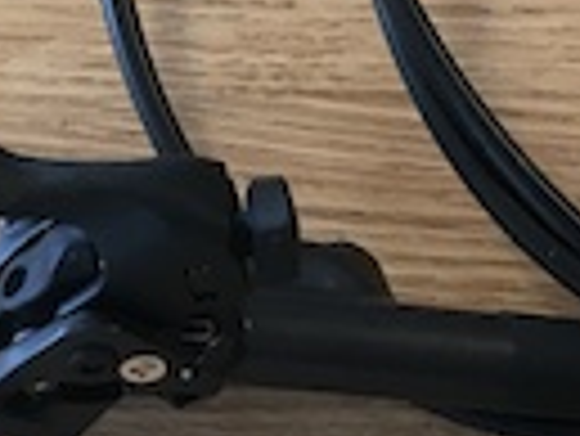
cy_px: -157
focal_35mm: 180
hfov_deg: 11.0
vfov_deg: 8.1
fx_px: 3019
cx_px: 364
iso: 80
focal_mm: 4.15
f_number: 2.2
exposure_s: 1/33
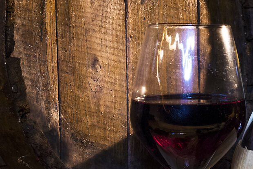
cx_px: 196
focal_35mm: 224
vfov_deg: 6.1
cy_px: 78
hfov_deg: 9.2
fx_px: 1574
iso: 200
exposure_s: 20
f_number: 16
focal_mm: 58
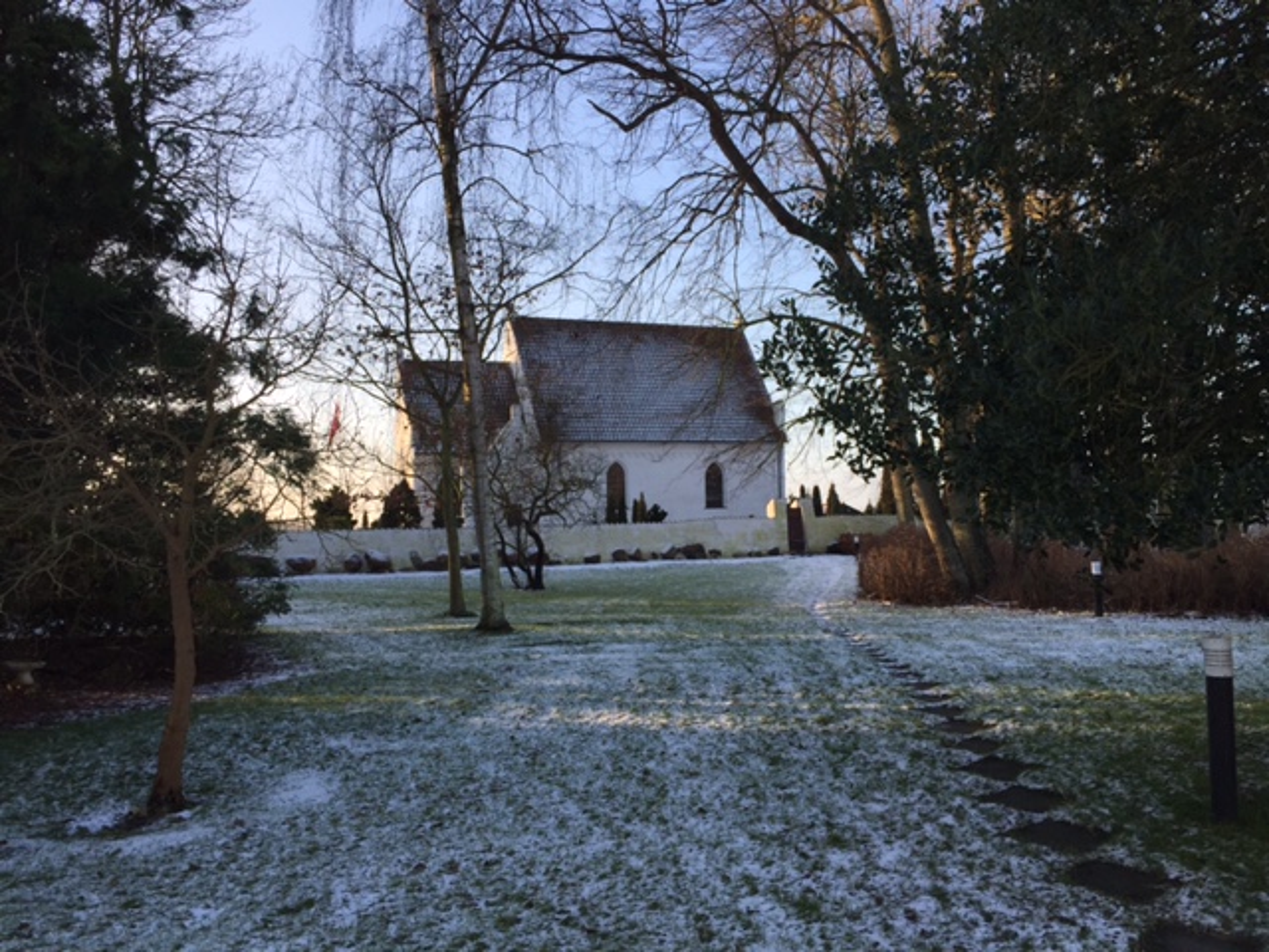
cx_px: 634
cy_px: 476
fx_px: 1063
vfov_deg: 48.2
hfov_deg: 61.7
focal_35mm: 29
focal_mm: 4.15
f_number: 2.2
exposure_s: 1/476
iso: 32
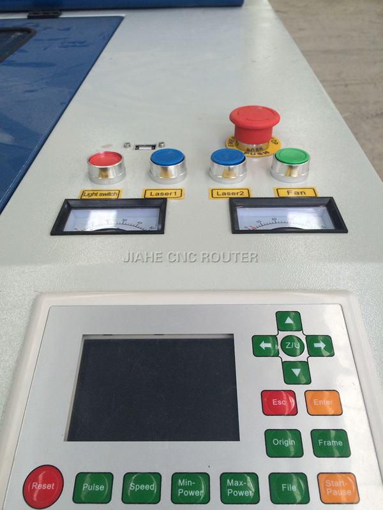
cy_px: 255
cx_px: 192
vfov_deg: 61.7
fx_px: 428
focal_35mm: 29
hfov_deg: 48.2
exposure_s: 1/331
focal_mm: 4.15
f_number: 2.2
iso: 32
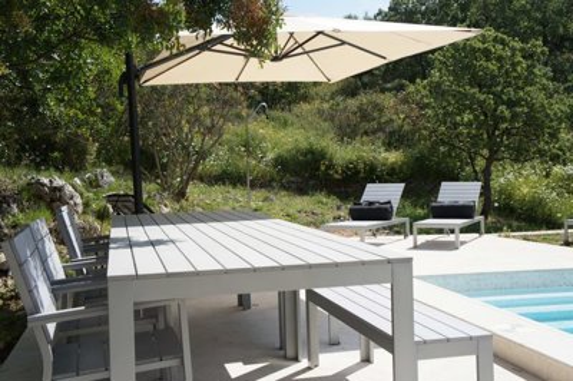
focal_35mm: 42
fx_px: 668
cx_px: 286
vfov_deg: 31.8
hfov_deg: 46.4
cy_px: 190
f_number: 8
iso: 200
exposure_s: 1/400
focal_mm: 28
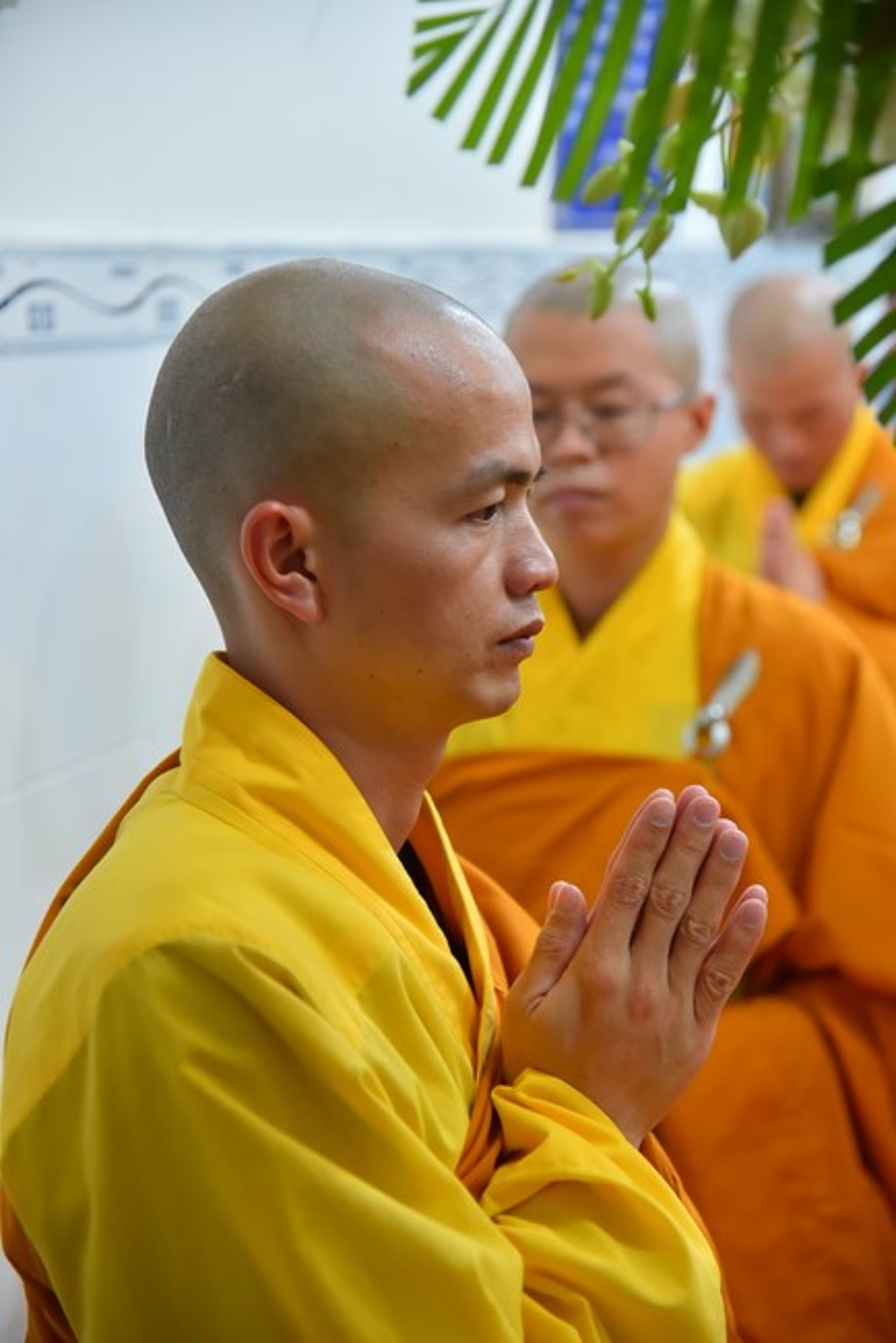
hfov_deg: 17.5
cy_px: 672
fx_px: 2909
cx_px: 448
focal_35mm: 78
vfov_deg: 26.0
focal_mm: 78
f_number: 4.5
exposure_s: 1/160
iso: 1600
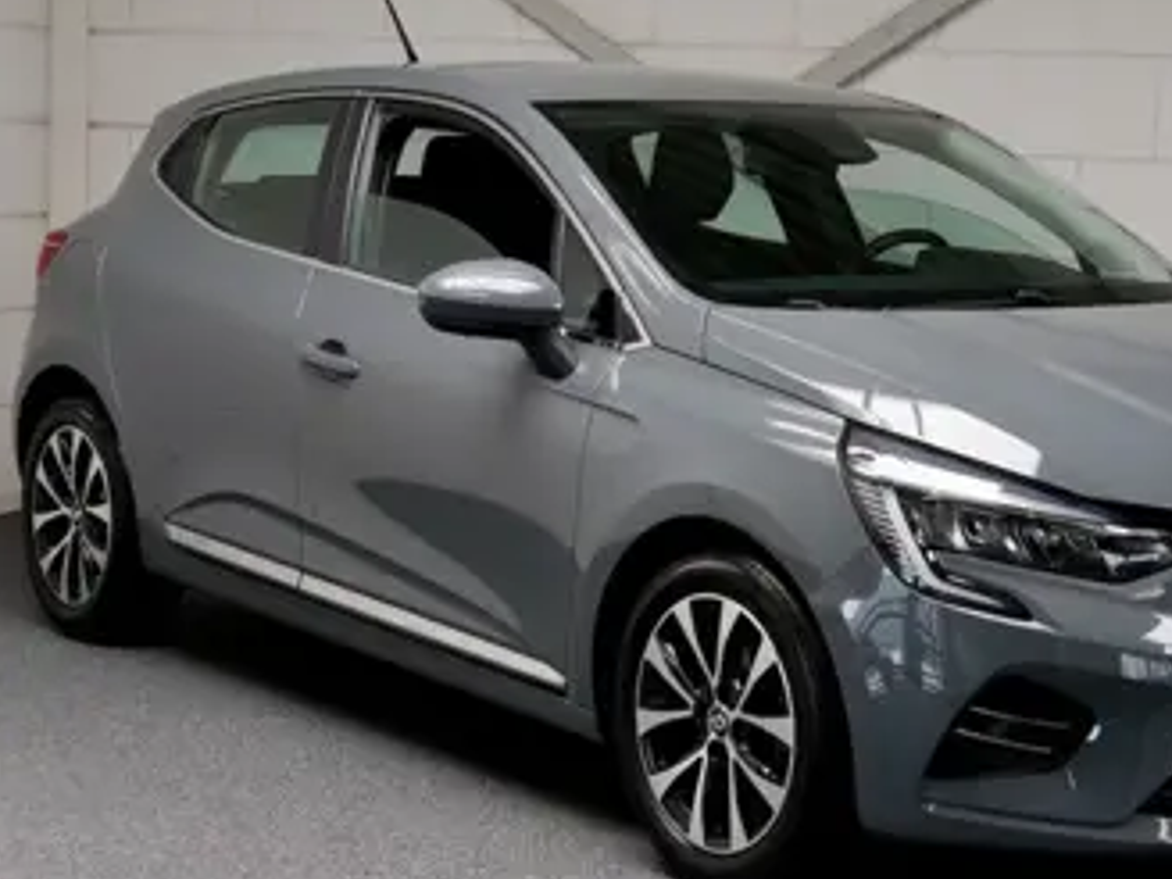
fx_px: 2573
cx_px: 793
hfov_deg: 25.5
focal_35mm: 76
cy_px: 389
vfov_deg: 19.4
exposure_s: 1/60
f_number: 4.2
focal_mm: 26
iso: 320
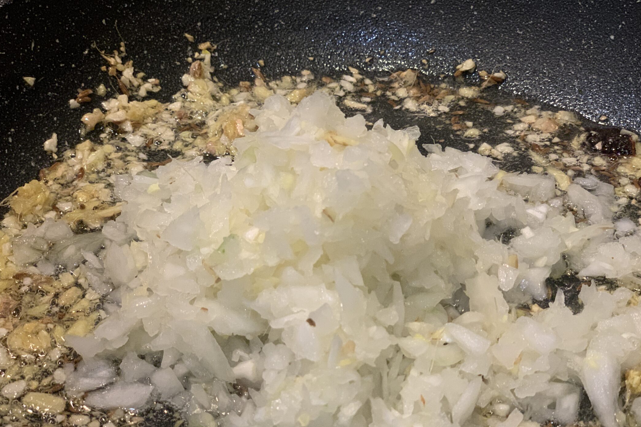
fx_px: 1175
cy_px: 283
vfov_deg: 20.5
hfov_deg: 30.5
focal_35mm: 66
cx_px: 358
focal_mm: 6
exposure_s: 1/50
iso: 200
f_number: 2.4
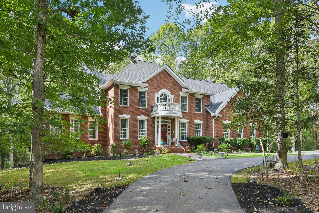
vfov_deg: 48.0
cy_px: 106
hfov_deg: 67.4
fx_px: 239
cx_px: 160
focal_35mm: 27
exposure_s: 1/200
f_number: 8
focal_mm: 27
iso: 400
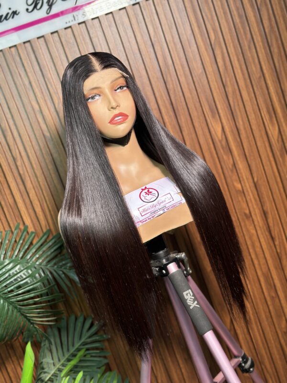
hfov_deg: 30.3
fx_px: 531
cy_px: 192
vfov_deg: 39.7
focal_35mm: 48
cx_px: 144
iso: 64
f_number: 1.78
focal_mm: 6.86
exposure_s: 1/126
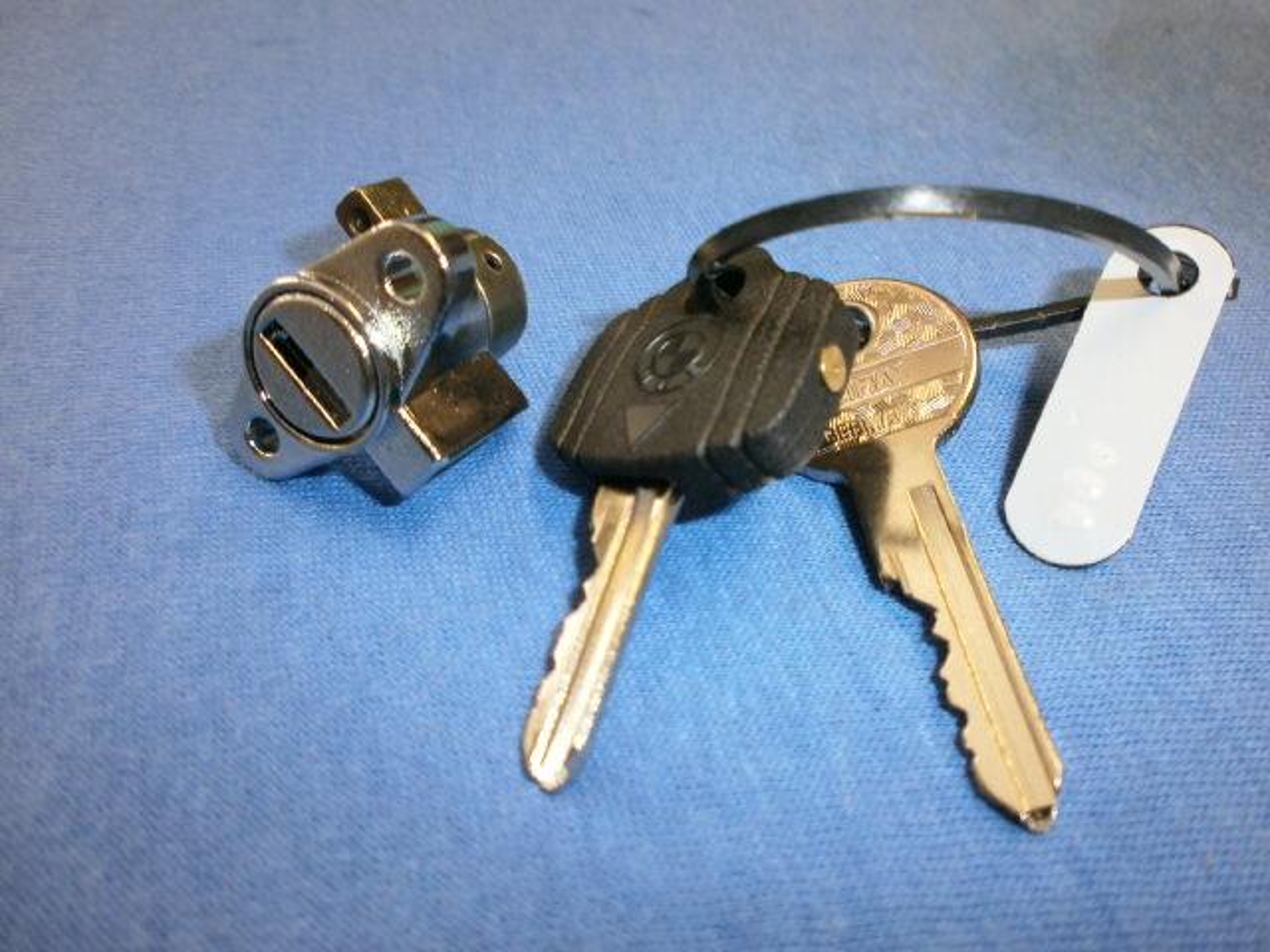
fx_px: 991
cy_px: 476
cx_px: 635
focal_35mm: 27
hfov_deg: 65.3
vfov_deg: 51.4
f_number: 2.9
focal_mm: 4.8
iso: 125
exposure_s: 1/30
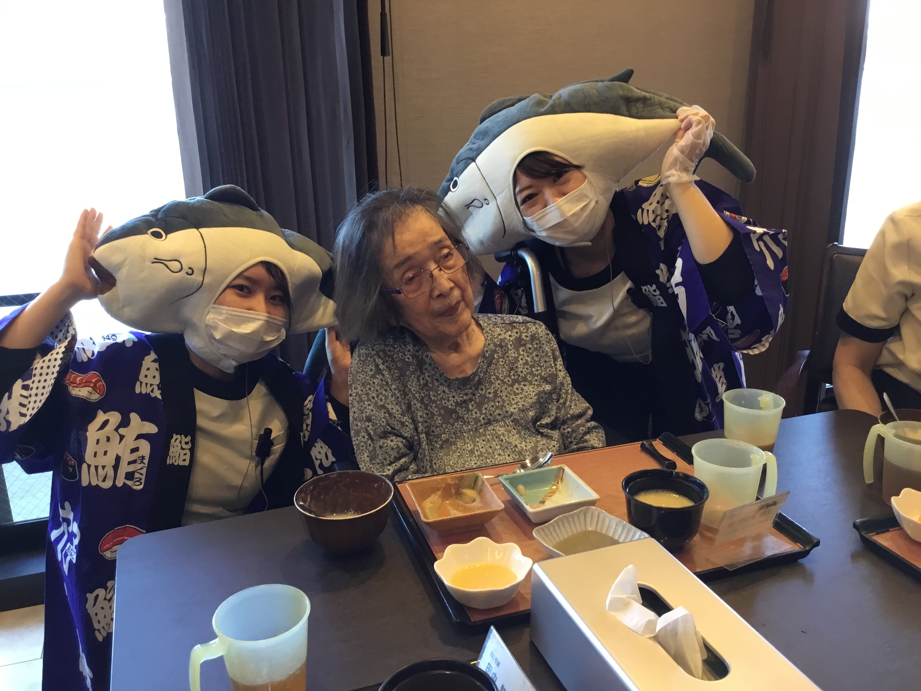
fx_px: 825
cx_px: 460
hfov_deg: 58.4
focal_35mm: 31
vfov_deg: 45.4
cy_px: 346
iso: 80
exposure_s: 1/30
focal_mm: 3.3
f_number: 2.4
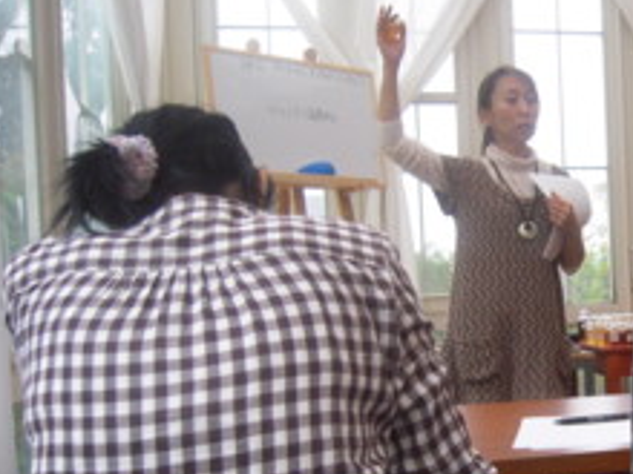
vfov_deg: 28.2
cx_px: 538
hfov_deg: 35.8
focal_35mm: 51
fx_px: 933
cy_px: 348
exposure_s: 1/30
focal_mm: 5
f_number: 2.7
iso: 250
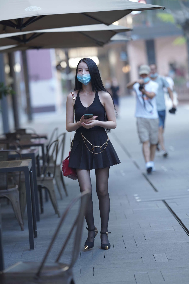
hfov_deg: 10.2
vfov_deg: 15.2
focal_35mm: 135
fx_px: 1063
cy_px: 142
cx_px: 94
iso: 500
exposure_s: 1/320
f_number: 2.2
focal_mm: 135
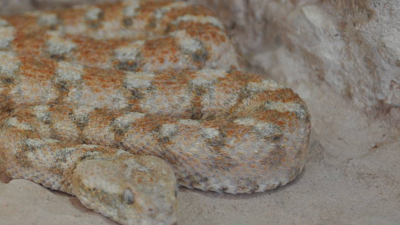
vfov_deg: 5.9
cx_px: 49
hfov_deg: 10.4
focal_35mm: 207
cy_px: 107
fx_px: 2196
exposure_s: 1/60
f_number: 5.3
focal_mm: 62
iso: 720
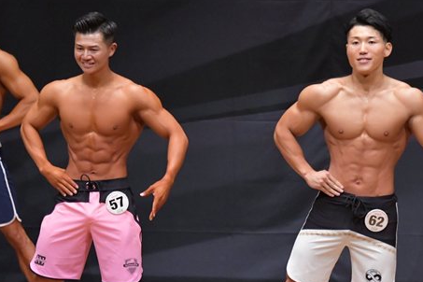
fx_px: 5428
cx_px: 222
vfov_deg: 3.0
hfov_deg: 4.5
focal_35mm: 462
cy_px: 206
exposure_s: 1/400
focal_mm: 180
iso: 6400
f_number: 5.6
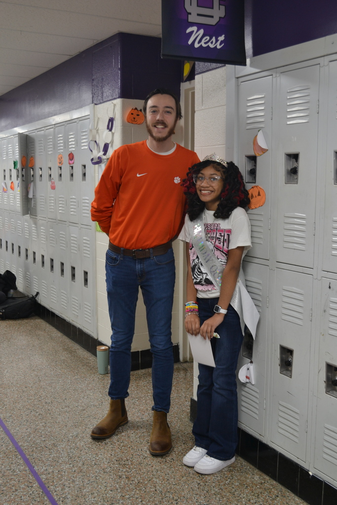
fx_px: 547
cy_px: 252
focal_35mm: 39
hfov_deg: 34.2
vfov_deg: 49.5
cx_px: 168
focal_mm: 26
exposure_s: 1/40
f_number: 4.2
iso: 400
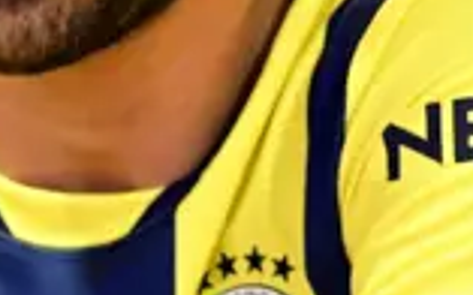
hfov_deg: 1.8
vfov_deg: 1.1
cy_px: 63
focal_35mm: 1145
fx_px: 14755
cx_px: 166
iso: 2000
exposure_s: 1/80
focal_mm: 200
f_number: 2.8
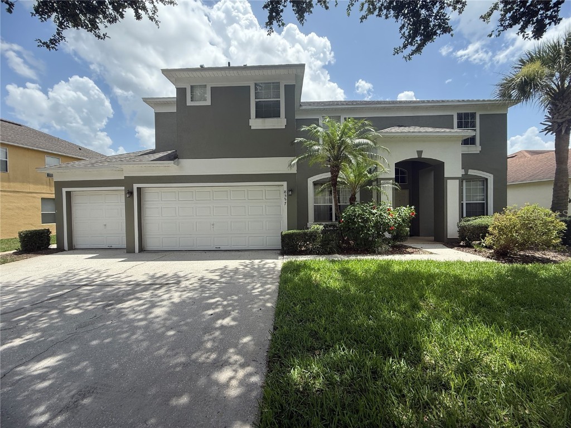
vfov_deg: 85.7
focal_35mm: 14
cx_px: 286
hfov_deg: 102.1
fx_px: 231
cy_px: 214
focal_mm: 2.22
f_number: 2.2
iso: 50
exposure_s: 1/809
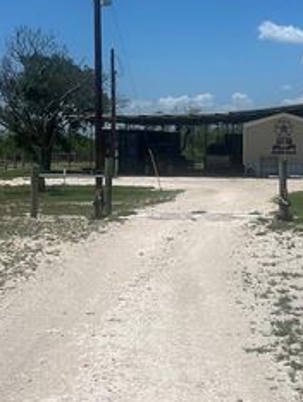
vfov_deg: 26.2
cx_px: 232
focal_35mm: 74
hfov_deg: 19.8
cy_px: 143
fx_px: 862
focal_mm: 5.7
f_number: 1.5
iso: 50
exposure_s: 1/11364
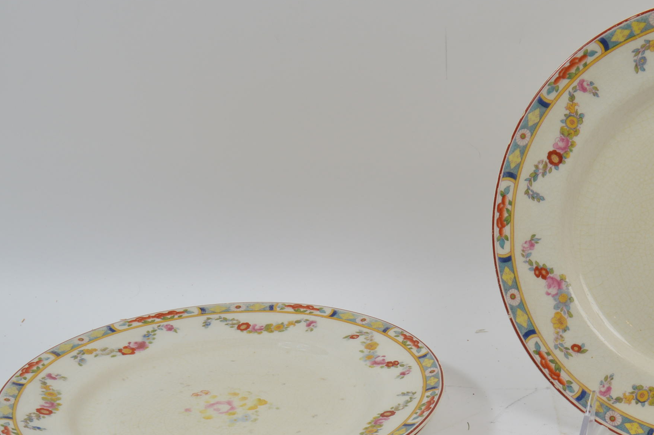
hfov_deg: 29.6
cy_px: 324
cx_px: 489
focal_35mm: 67
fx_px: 1216
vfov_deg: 20.1
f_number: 11
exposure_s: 1/80
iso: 200
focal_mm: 26
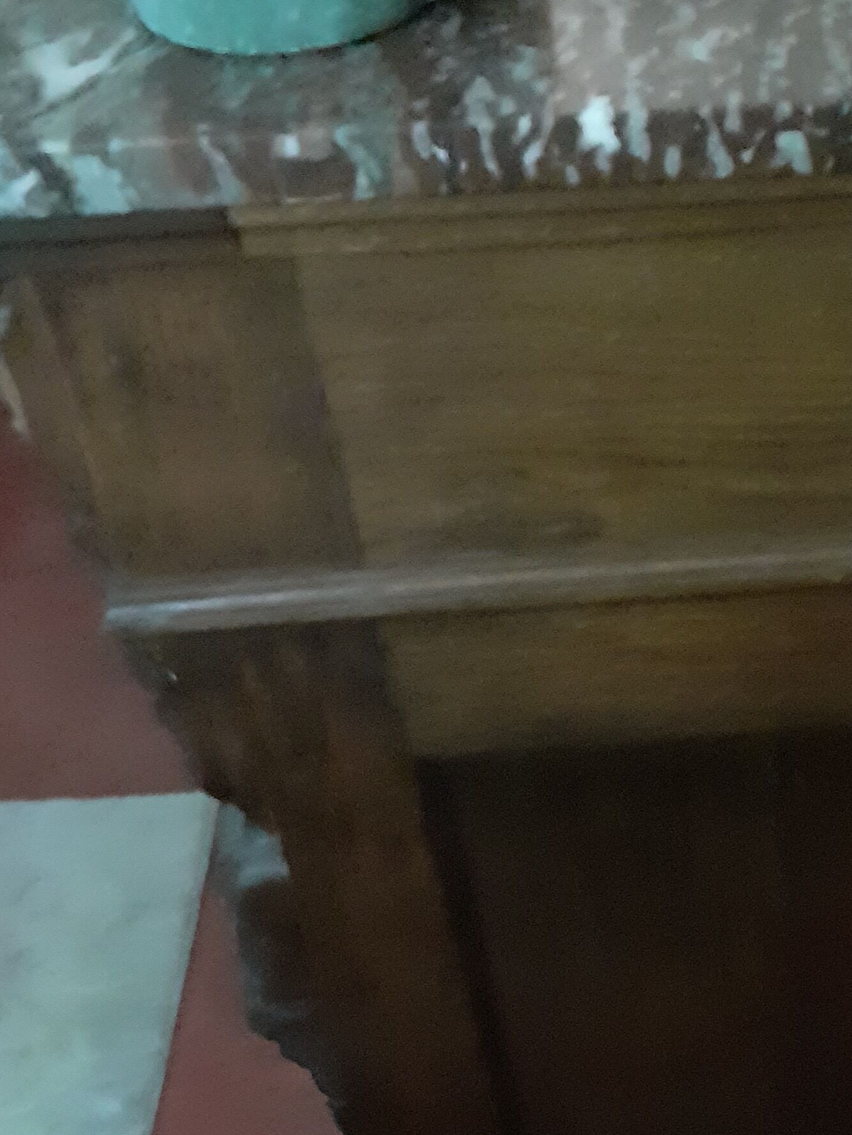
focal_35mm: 63
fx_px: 2067
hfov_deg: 21.9
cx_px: 972
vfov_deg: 27.9
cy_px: 1267
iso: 1250
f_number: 1.9
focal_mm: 3.6
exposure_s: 1/10
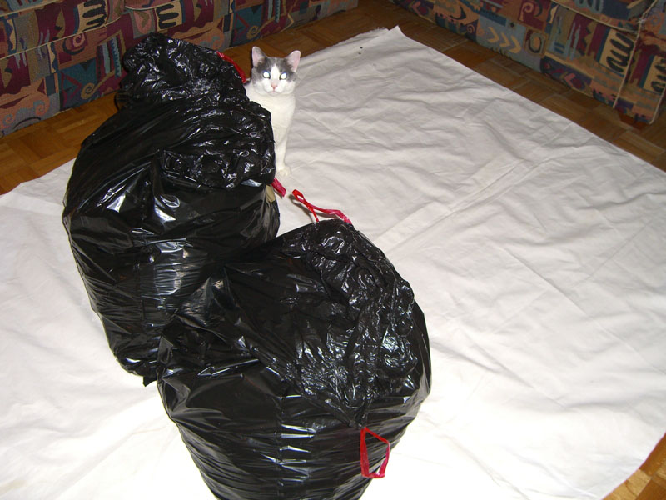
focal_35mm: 38
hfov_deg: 49.0
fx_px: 731
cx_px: 333
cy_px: 250
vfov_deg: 37.7
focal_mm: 7.9
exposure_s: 1/60
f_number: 2.8
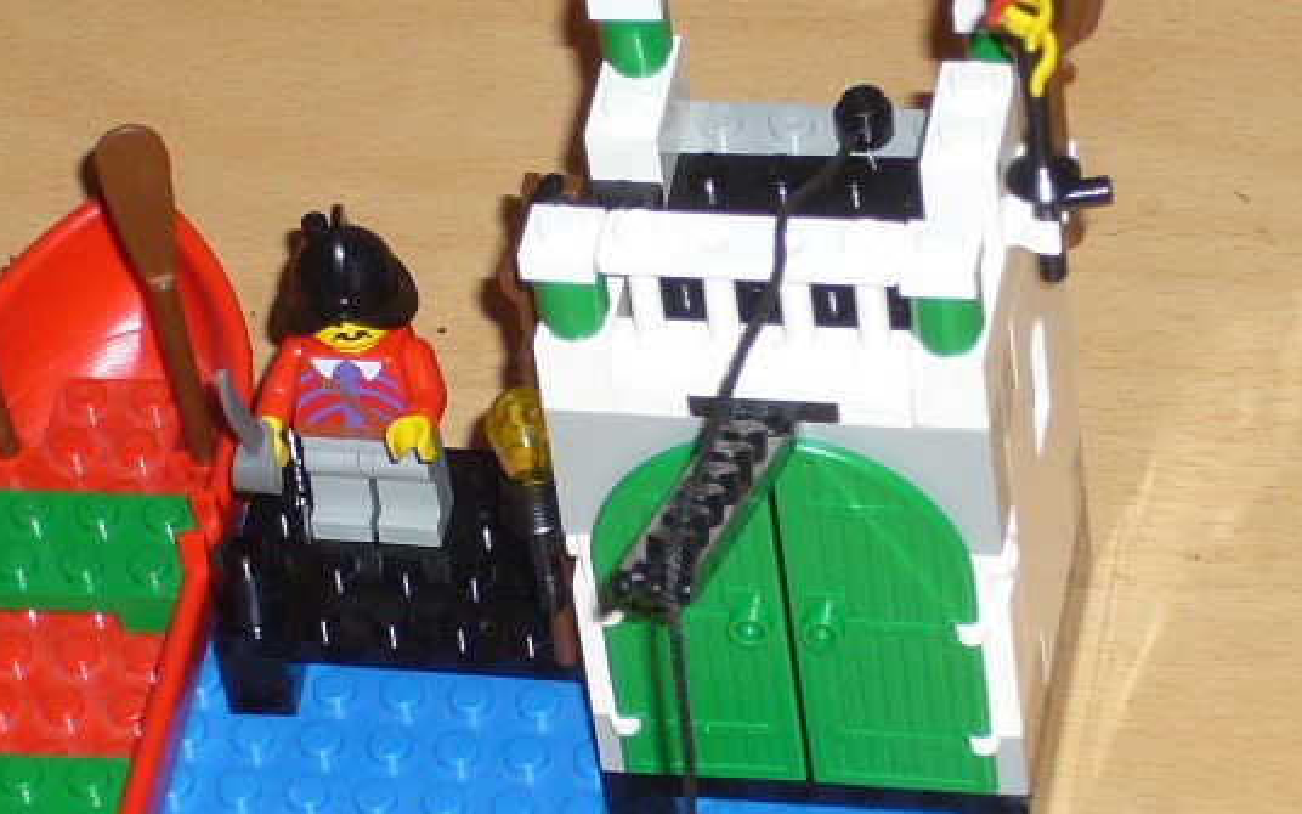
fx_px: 8090
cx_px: 534
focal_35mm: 228
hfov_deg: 9.2
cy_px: 554
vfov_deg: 5.8
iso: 160
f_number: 5
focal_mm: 17.4
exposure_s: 1/30
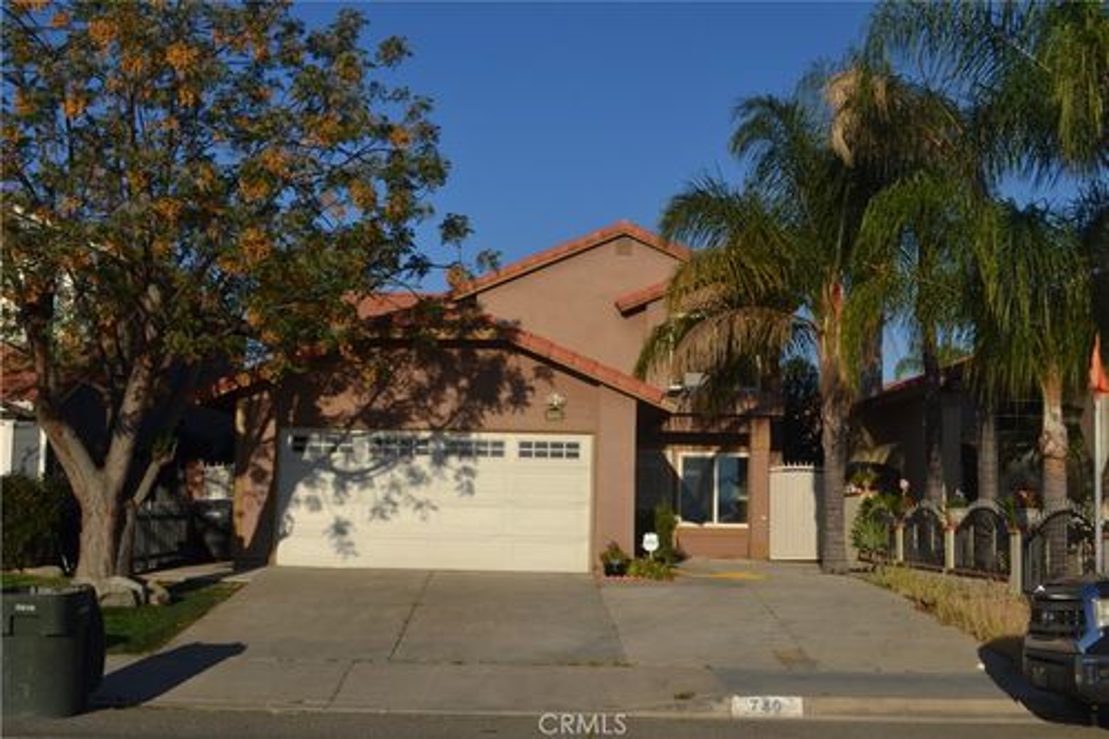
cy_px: 370
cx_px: 554
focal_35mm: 45
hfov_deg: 43.6
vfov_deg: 29.8
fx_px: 1386
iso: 100
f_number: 11
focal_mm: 30
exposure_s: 1/200
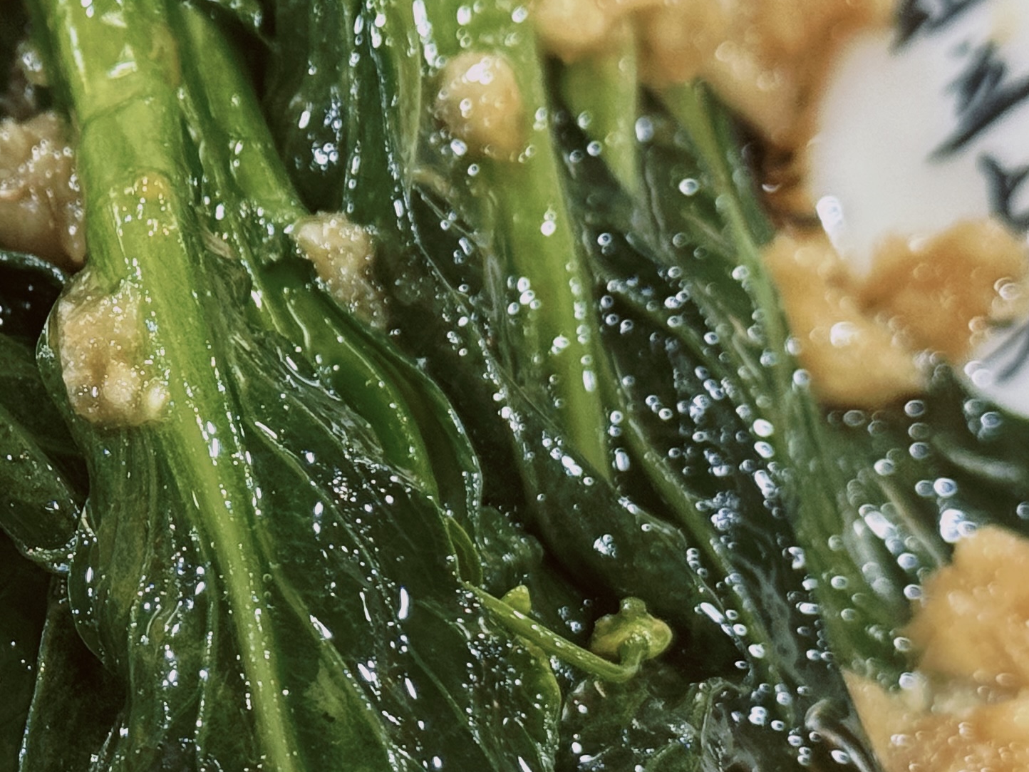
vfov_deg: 11.0
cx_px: -46
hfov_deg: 14.4
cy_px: 545
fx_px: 3983
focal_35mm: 134
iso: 200
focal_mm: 6.76
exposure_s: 1/50
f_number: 1.78
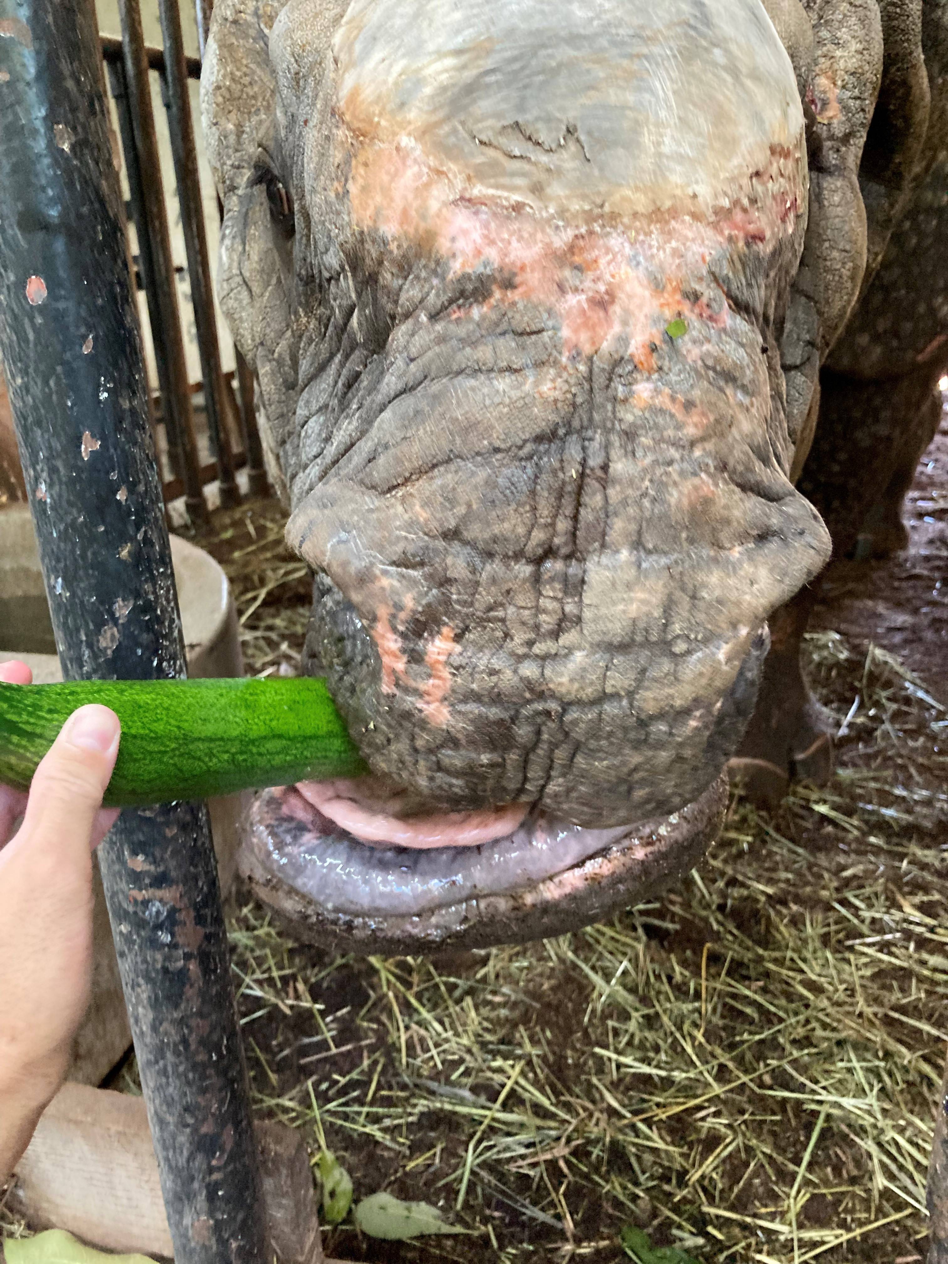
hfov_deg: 49.7
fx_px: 1022
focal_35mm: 28
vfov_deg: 63.4
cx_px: 474
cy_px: 632
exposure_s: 1/49
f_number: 1.8
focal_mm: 4
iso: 320
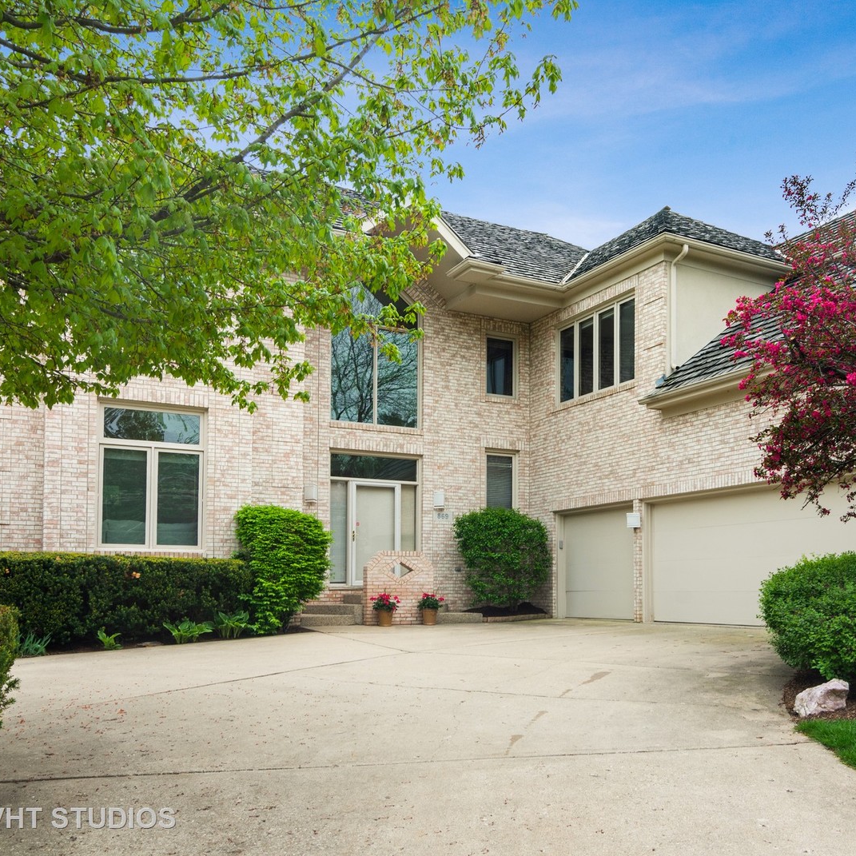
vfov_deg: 59.1
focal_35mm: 27
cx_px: 535
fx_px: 755
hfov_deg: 58.3
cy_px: 431
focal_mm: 14
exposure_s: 1/40
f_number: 8
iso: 200
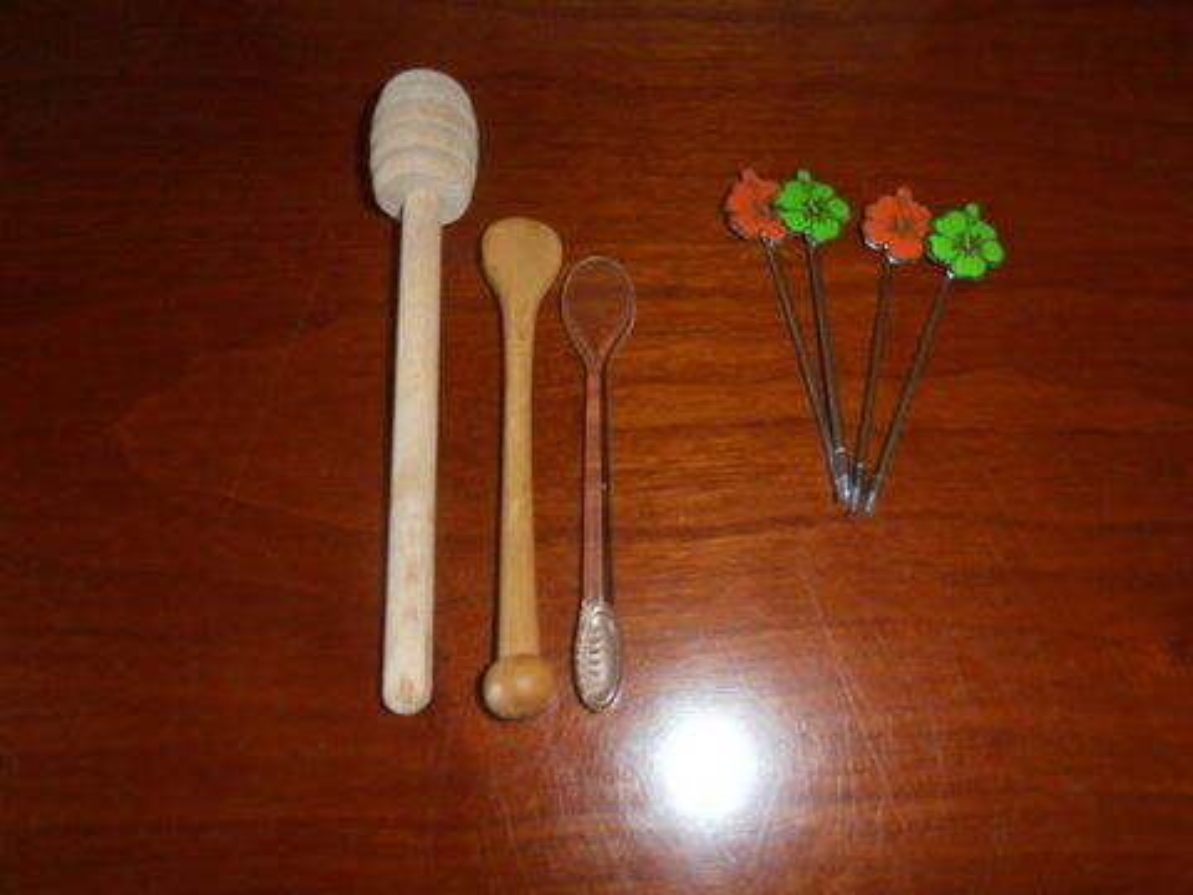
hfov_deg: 71.6
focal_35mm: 24
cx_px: 596
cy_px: 448
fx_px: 827
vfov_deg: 56.8
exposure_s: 1/30
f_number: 3
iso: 125
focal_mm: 4.2
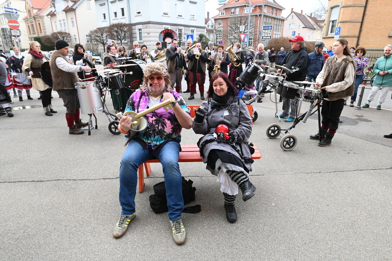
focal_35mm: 20
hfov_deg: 84.0
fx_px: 218
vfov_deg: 61.9
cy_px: 130
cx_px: 196
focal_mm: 20
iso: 400
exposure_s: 1/80
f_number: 5.6
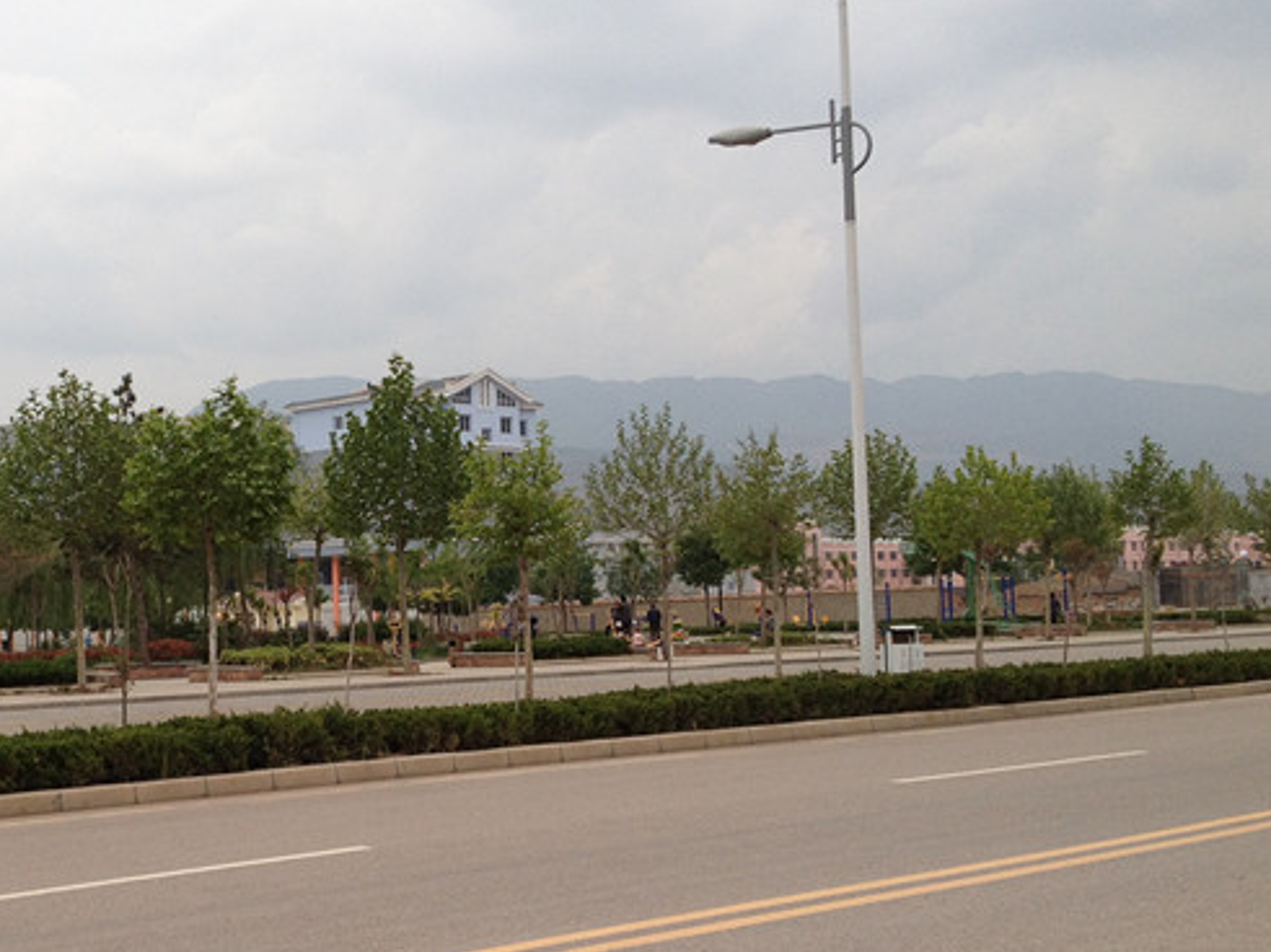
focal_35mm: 57
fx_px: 2092
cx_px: 300
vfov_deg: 25.6
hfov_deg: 33.1
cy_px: 554
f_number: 2.4
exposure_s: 1/1381
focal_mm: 4.28
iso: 64
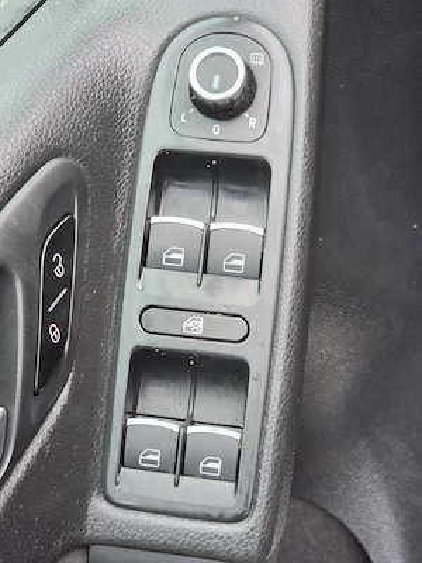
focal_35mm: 69
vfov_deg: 28.2
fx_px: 1122
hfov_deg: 21.3
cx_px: 211
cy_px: 282
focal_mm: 7
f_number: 2.4
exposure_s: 1/101
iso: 200
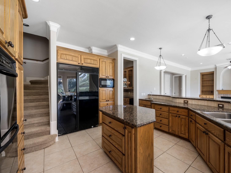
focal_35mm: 15
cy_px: 87
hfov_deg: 97.6
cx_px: 131
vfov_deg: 81.7
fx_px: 100
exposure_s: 1
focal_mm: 13
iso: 250
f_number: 9
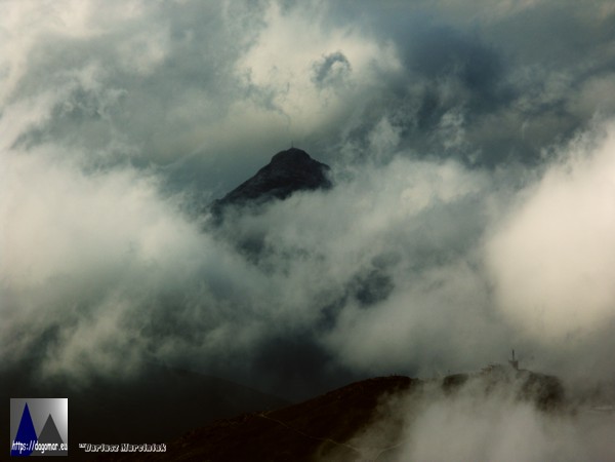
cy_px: 231
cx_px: 308
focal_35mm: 200
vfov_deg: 7.4
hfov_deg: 9.9
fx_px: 3553
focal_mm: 50.8
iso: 64
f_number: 6.3
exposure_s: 1/500
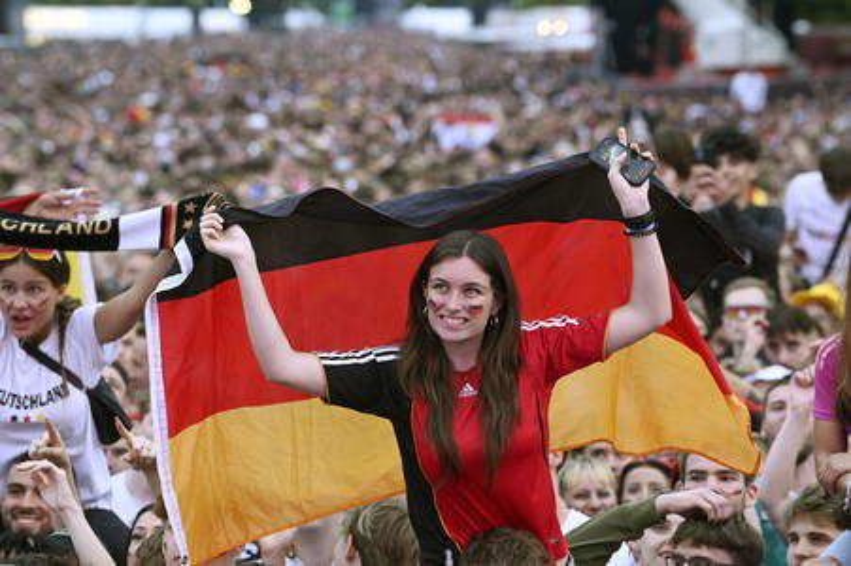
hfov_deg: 10.3
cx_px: 426
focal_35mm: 200
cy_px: 283
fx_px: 4724
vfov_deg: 6.9
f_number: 6.3
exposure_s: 1/500
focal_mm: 200
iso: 4000
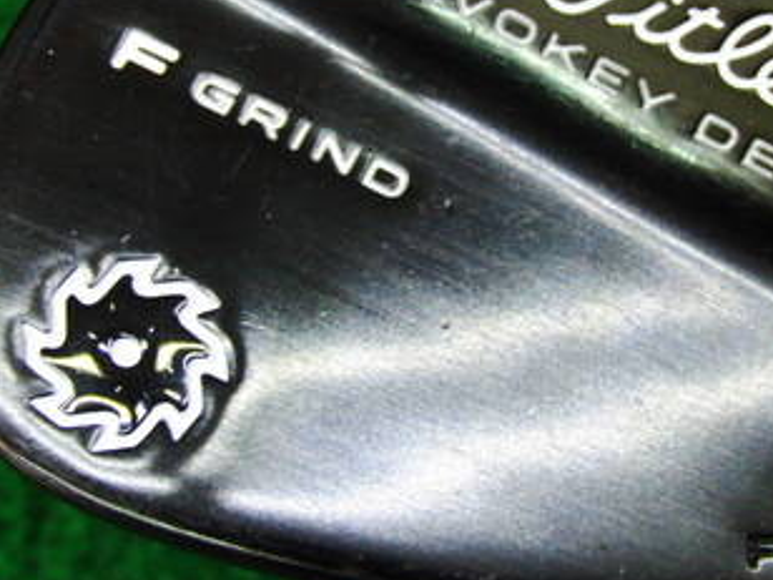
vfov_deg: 19.1
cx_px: 560
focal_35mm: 77
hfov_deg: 25.1
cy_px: 208
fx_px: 1719
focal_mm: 6.42
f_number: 3.6
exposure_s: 1/80
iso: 320
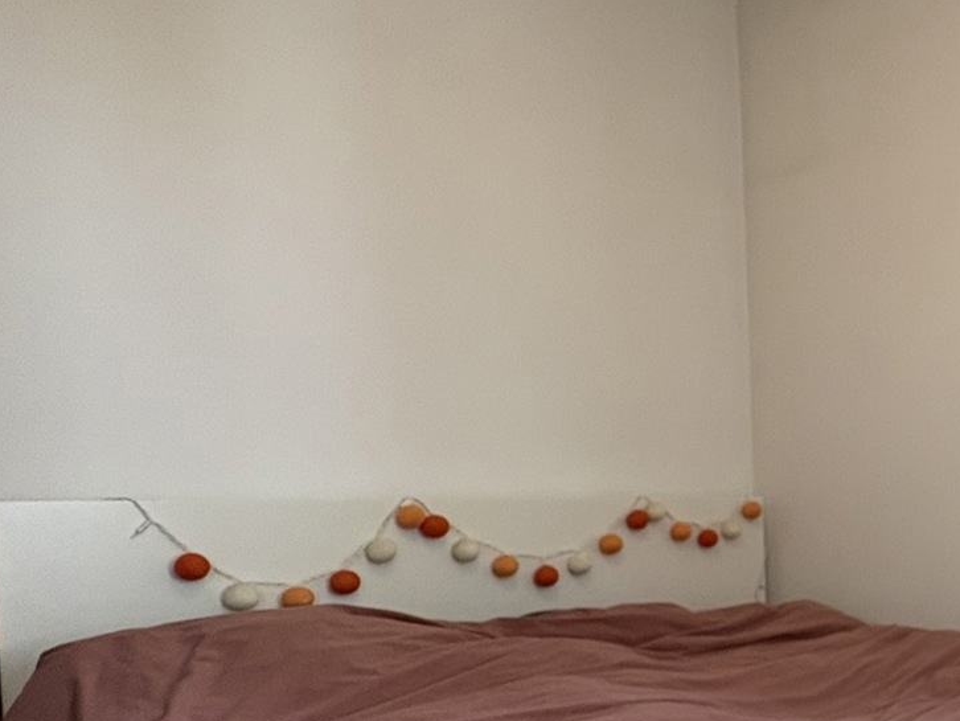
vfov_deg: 37.7
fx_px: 1026
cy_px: 546
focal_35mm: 37
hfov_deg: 41.8
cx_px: 1008
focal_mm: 2.22
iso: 320
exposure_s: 1/50
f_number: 2.2
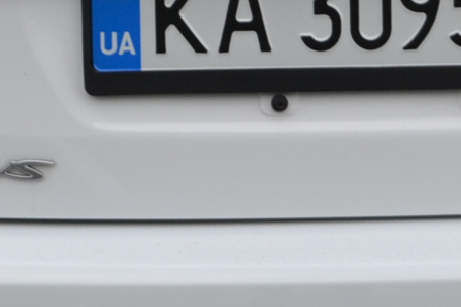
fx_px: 2574
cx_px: 352
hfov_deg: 10.2
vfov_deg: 6.8
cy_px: -18
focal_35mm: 201
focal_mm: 26
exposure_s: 1/60
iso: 320
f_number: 5.6
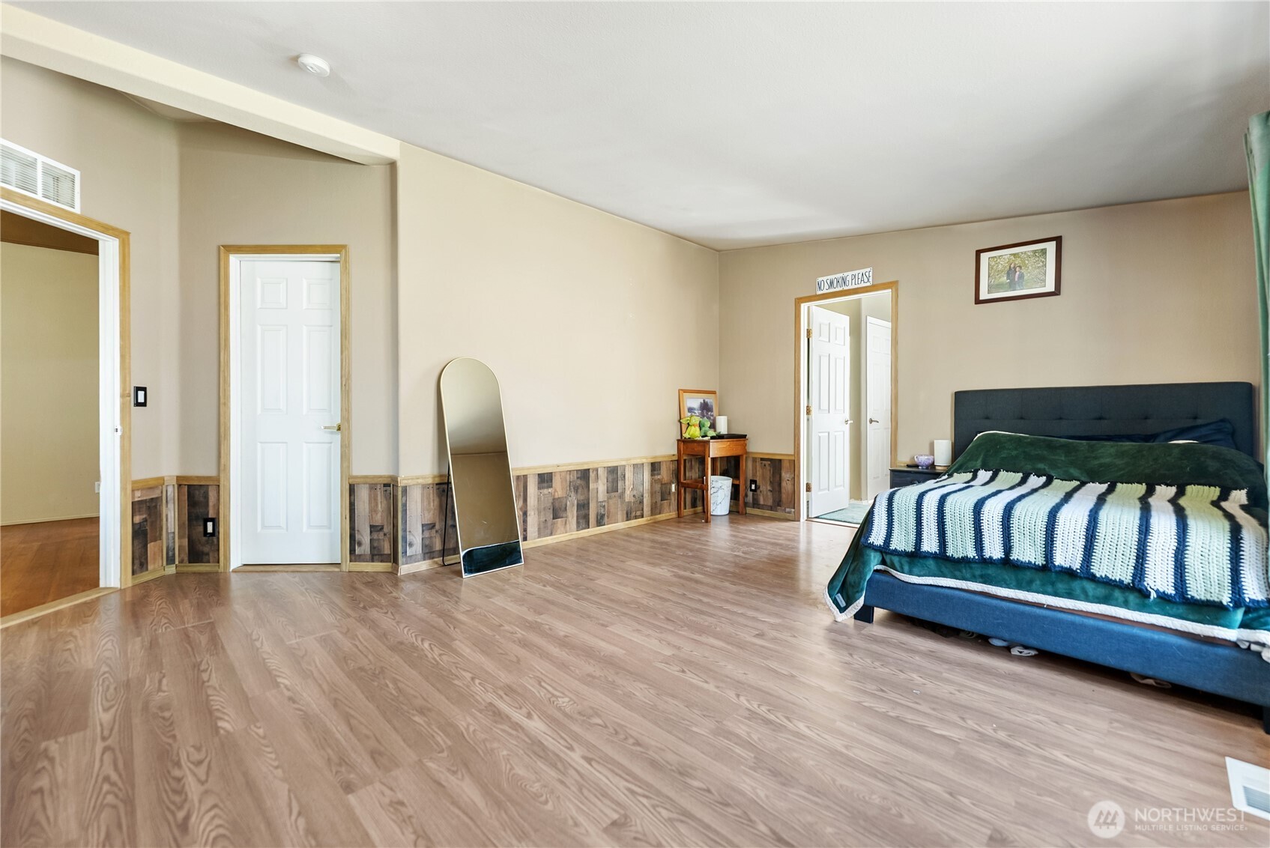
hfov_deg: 104.2
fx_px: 494
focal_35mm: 14
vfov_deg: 81.3
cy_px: 424
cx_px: 635
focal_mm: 14
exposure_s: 1/6
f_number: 2.8
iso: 400
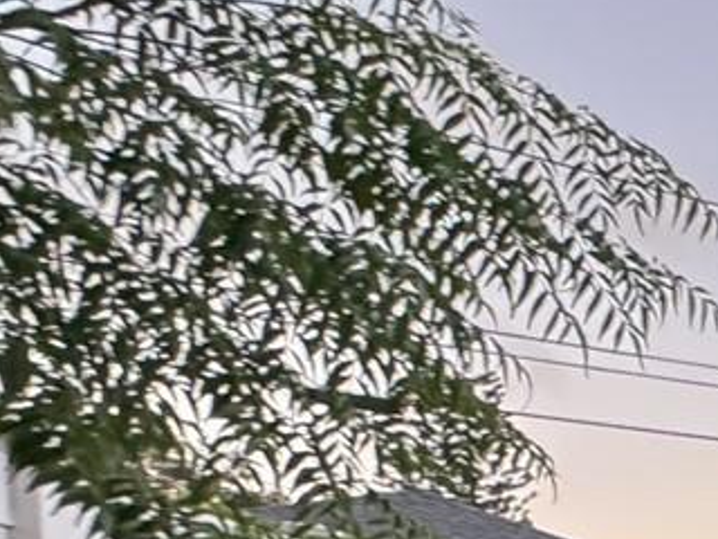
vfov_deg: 17.2
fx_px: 1452
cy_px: 972
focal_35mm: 70
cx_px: 1541
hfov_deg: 17.2
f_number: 2.2
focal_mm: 2.22
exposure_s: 1/78
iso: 320
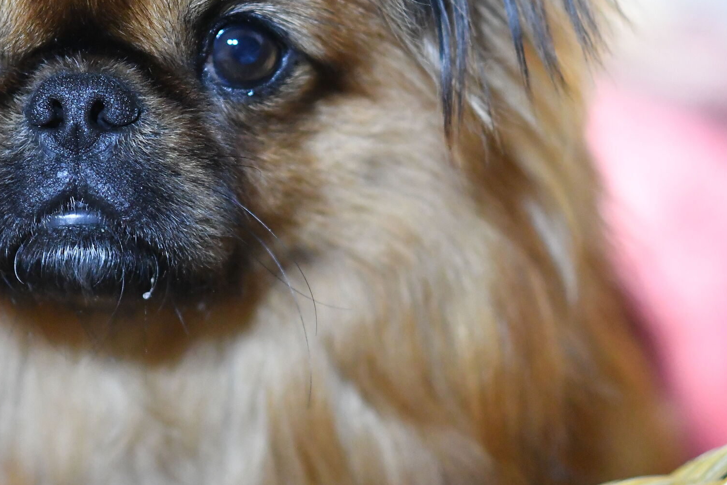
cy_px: 123
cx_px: 189
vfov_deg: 6.8
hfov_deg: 10.1
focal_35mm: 203
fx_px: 4100
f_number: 2.5
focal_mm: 85
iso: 5600
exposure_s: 1/125
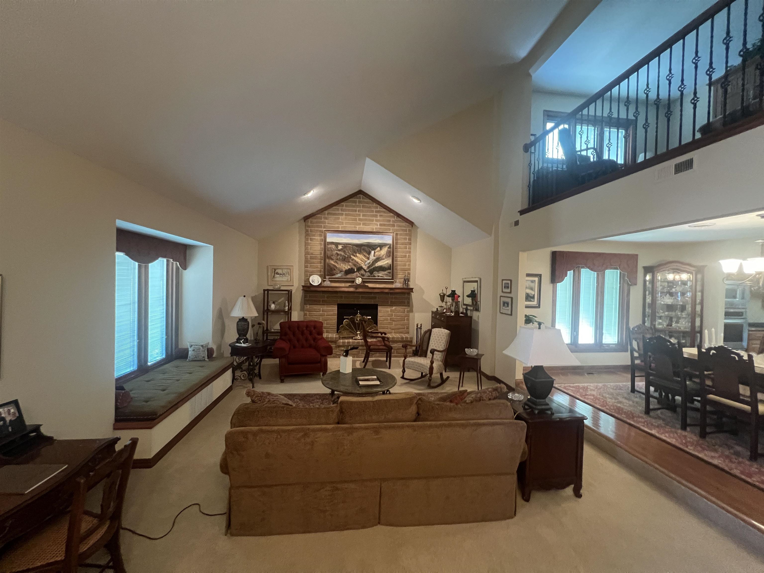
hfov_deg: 106.2
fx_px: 287
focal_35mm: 13
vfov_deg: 89.9
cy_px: 286
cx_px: 382
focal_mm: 1.57
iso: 640
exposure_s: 1/60
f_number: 1.8
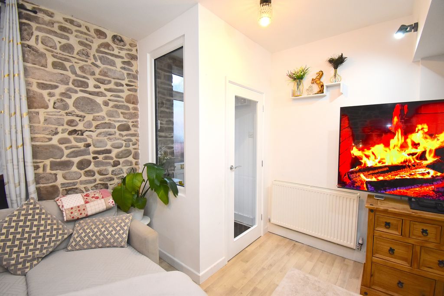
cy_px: 148
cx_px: 222
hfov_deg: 100.4
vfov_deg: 77.3
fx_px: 185
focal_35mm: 15
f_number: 4.5
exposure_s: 1/160
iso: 800
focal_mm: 10
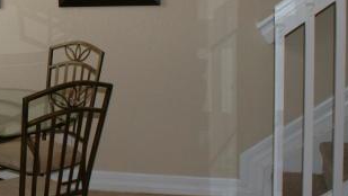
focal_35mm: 73
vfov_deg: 15.9
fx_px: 674
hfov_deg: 26.8
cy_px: -37
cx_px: -27
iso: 400
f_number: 5.6
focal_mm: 20
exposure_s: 1/60
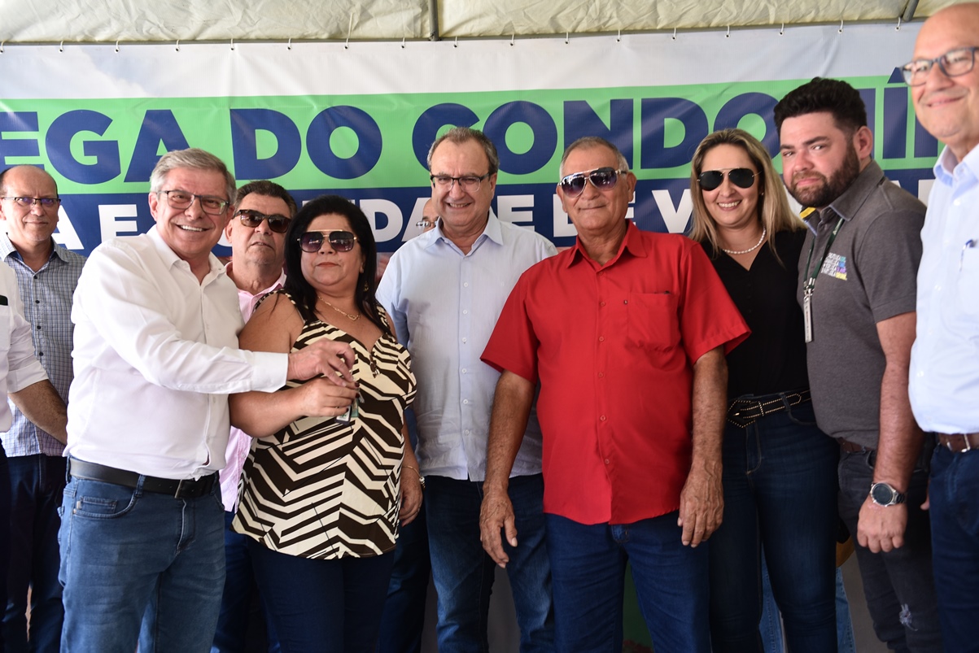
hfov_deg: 50.7
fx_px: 1034
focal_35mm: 38
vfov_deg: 35.1
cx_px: 490
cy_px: 326
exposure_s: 1/125
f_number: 3.5
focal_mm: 38
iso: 250
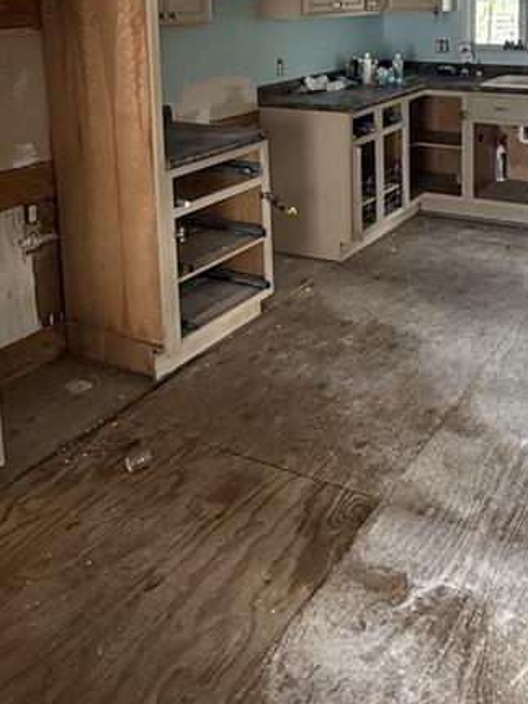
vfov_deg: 44.6
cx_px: 396
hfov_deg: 36.0
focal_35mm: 39
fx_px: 794
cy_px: 103
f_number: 2.2
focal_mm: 2.22
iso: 320
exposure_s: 1/99
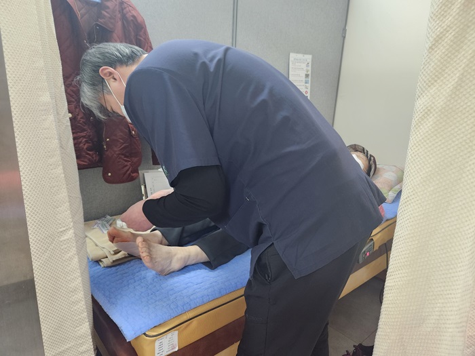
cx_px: 238
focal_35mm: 23
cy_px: 178
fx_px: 316
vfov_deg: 58.9
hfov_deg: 73.9
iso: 800
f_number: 1.8
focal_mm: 5.4
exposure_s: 1/120
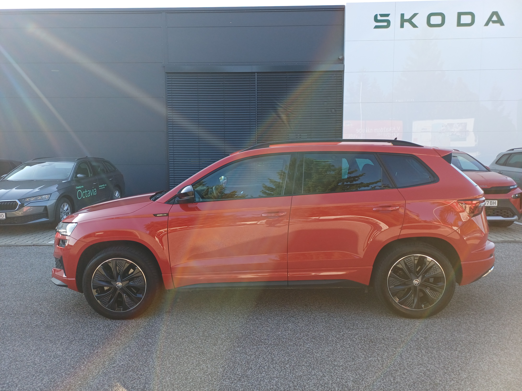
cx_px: 261
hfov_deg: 69.4
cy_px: 196
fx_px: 377
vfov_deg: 54.9
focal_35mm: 25
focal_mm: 4.65
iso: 50
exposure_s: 1/229
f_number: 1.8
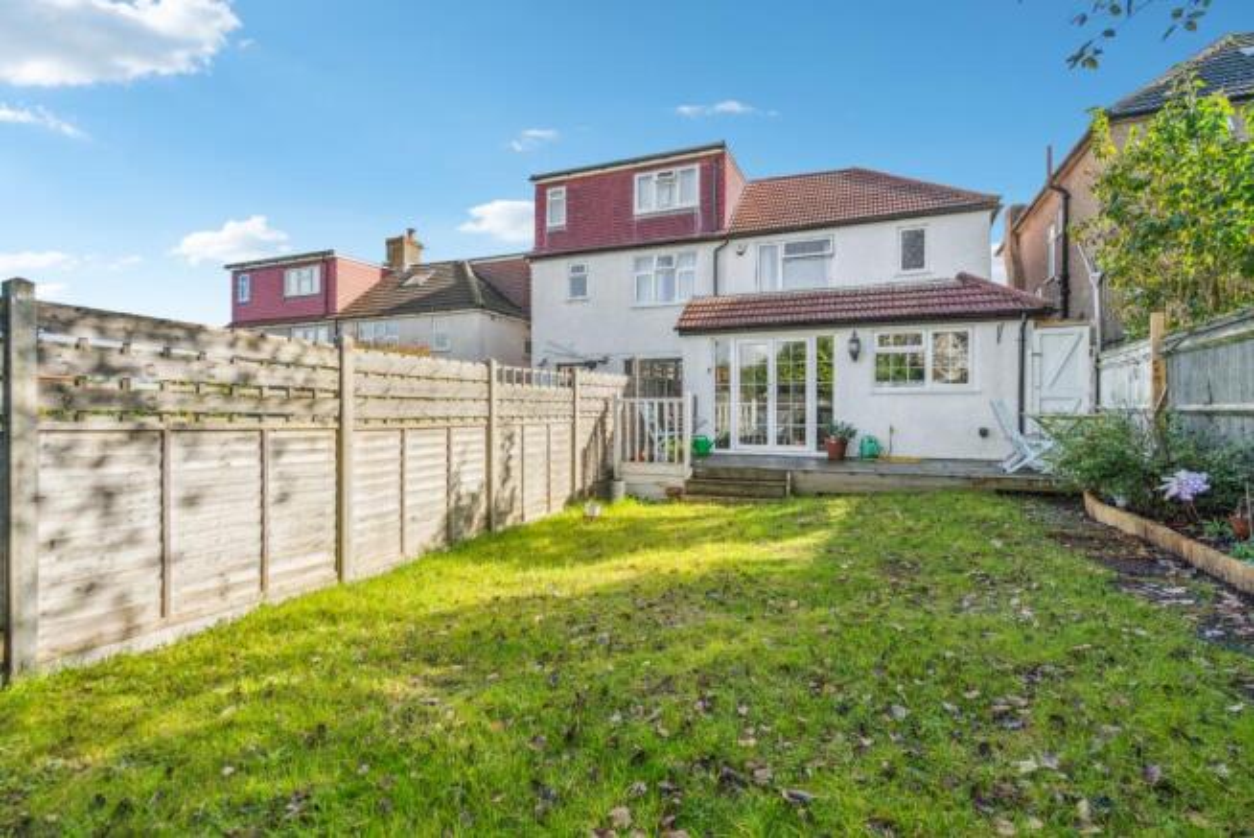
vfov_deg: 73.8
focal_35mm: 16
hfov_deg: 96.7
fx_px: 558
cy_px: 419
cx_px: 627
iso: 640
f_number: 6.3
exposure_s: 1/800
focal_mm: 16
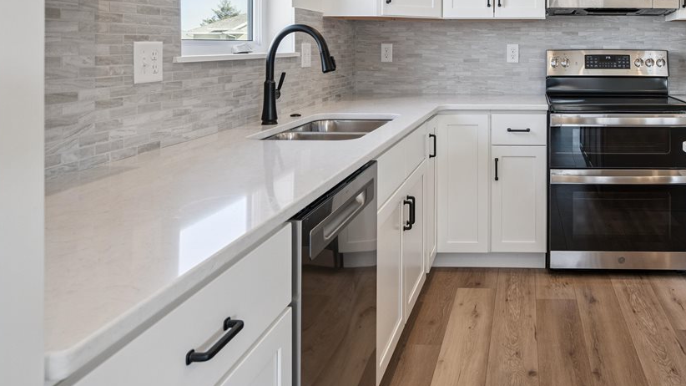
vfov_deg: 35.7
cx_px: 498
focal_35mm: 31
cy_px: 44
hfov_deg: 59.9
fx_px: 564
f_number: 8
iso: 400
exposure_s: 1/50
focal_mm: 19
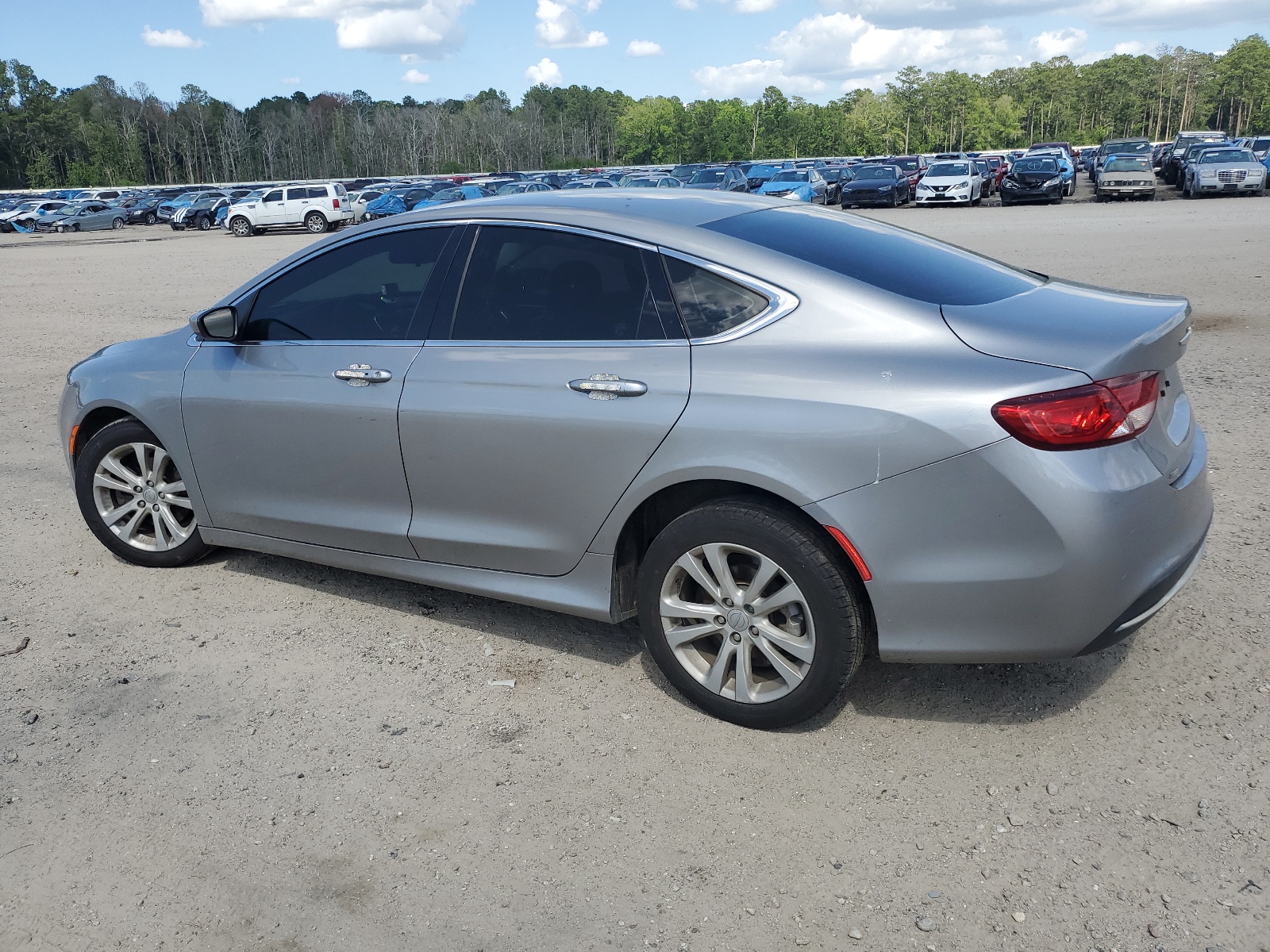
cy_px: 476
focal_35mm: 26
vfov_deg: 53.1
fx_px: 954
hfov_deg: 67.3
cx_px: 635
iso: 50
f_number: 1.5
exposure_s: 1/2000
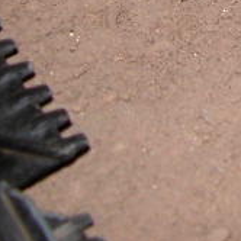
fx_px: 1504
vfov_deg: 8.6
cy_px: -274
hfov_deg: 8.4
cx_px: 591
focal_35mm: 191
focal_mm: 8.9
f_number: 2.8
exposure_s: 1/60
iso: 100
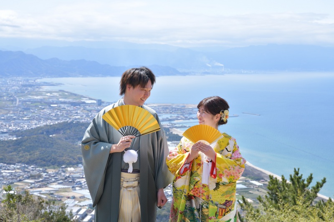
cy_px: 111
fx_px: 649
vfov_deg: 19.4
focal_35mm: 70
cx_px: 167
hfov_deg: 28.8
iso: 100
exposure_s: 1/160
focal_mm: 70
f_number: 8
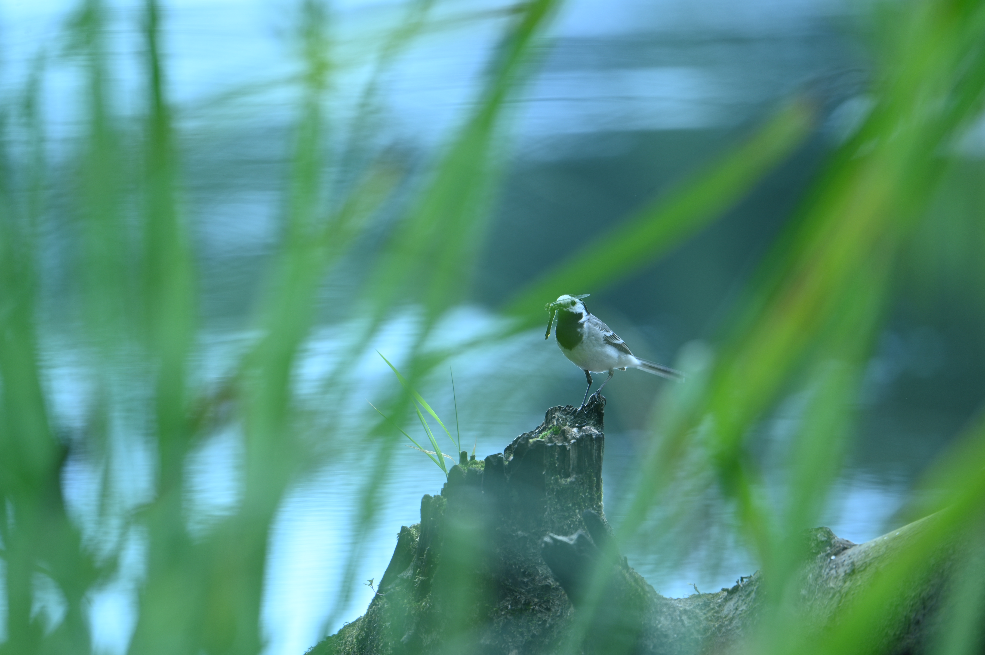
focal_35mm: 541
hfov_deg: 3.8
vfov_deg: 2.5
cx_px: 497
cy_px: 337
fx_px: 14792
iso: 180
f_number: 6.7
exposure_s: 1/100
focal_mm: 500
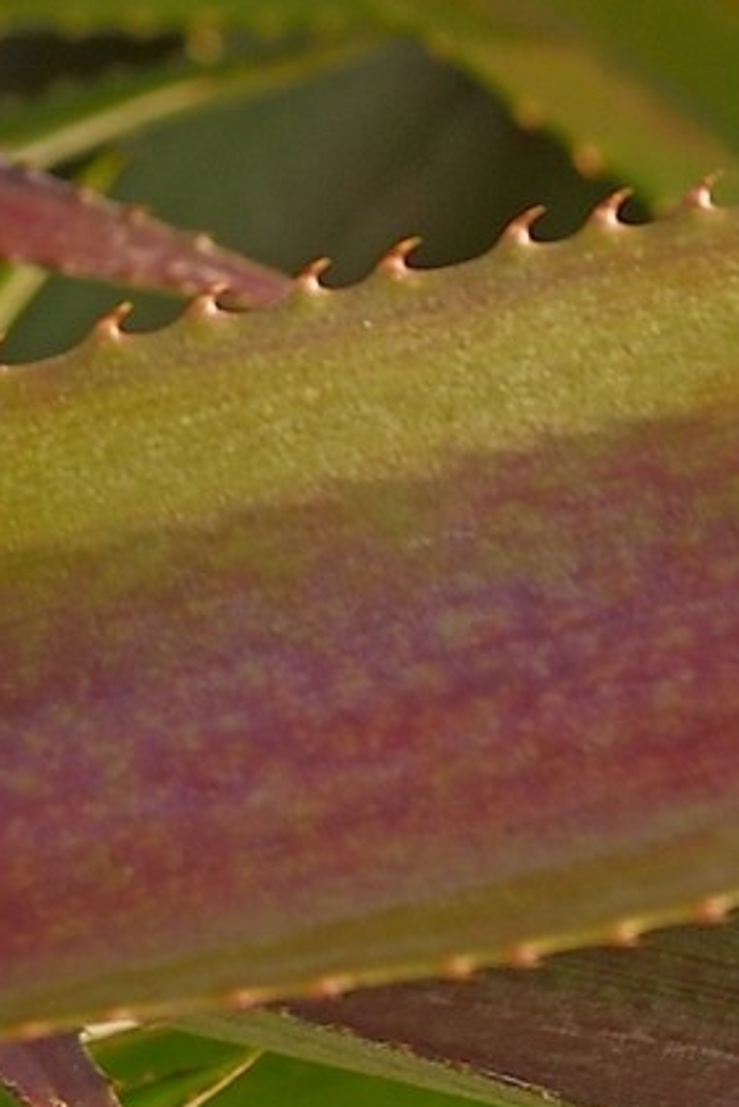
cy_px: -1679
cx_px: -876
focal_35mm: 399
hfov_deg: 3.4
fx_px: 12275
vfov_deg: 5.0
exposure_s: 1/100
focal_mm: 70
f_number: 7.1
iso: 200
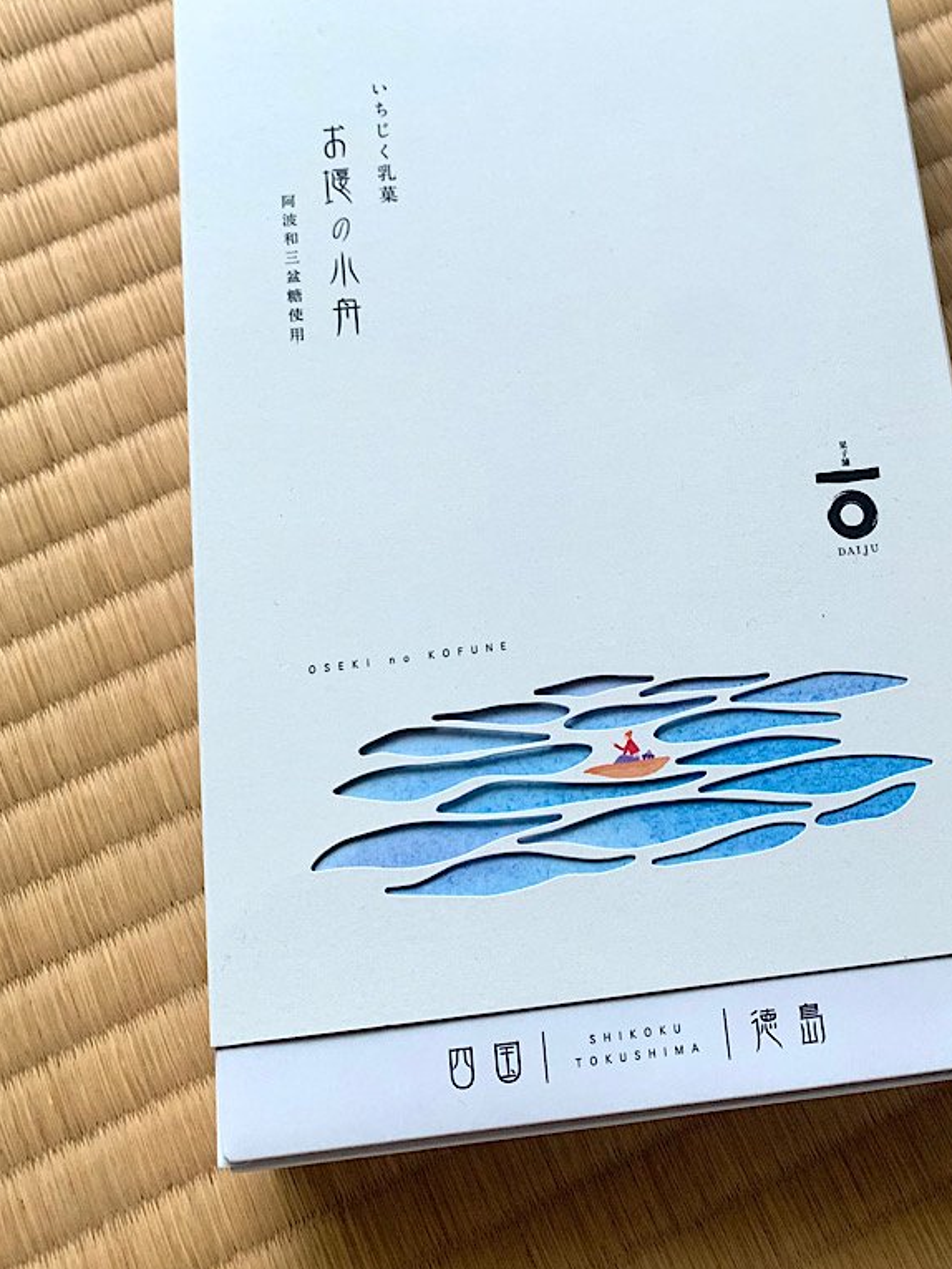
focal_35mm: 34
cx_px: 617
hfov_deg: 41.4
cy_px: 521
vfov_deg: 53.6
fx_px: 1246
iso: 100
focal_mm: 4.25
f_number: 1.8
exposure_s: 1/88
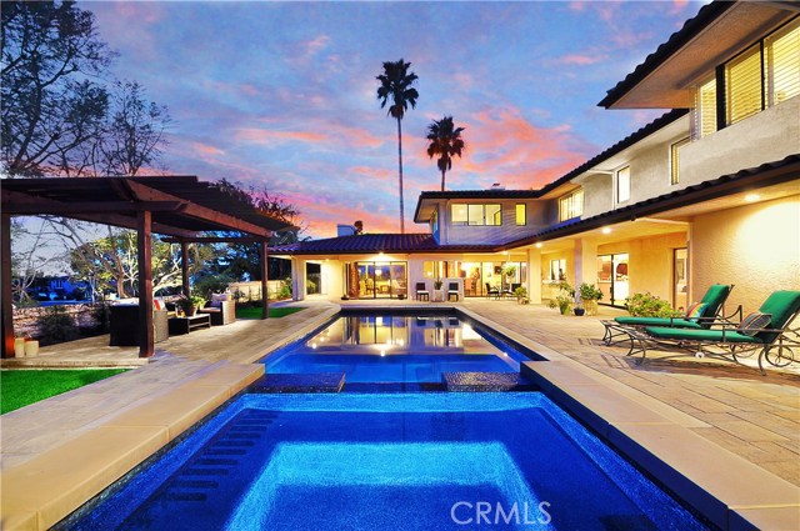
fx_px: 333
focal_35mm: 15
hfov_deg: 100.5
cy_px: 266
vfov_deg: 77.2
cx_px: 400
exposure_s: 6
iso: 220
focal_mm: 10
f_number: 10
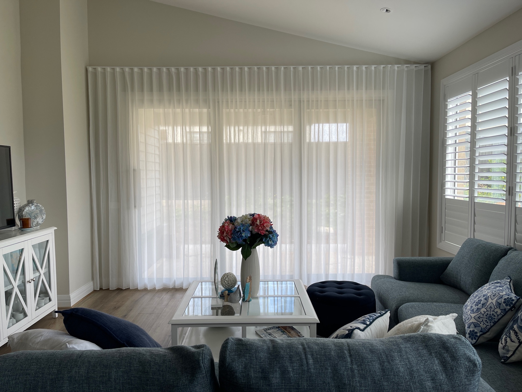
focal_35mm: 26
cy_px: 196
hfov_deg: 67.3
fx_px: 392
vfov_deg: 53.1
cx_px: 261
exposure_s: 1/227
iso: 40
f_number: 1.6
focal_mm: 5.1
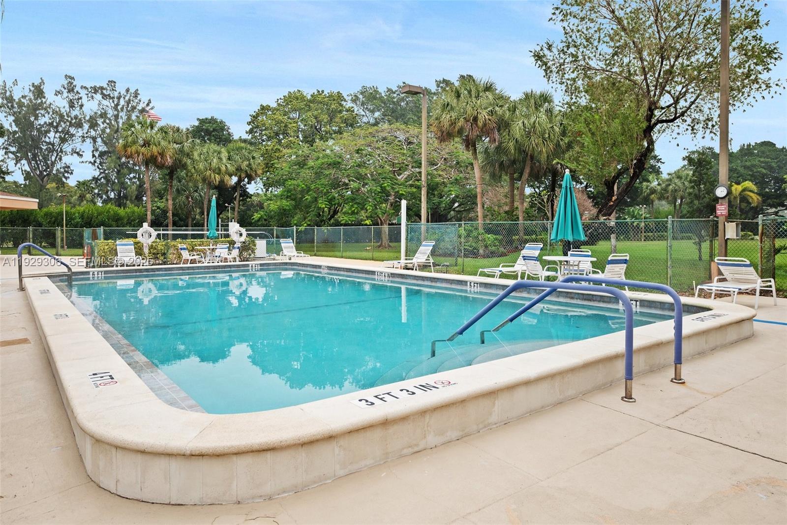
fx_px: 503
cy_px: 262
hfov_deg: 76.1
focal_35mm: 23
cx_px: 394
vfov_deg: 55.1
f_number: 8
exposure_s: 1/100
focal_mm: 23
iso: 200
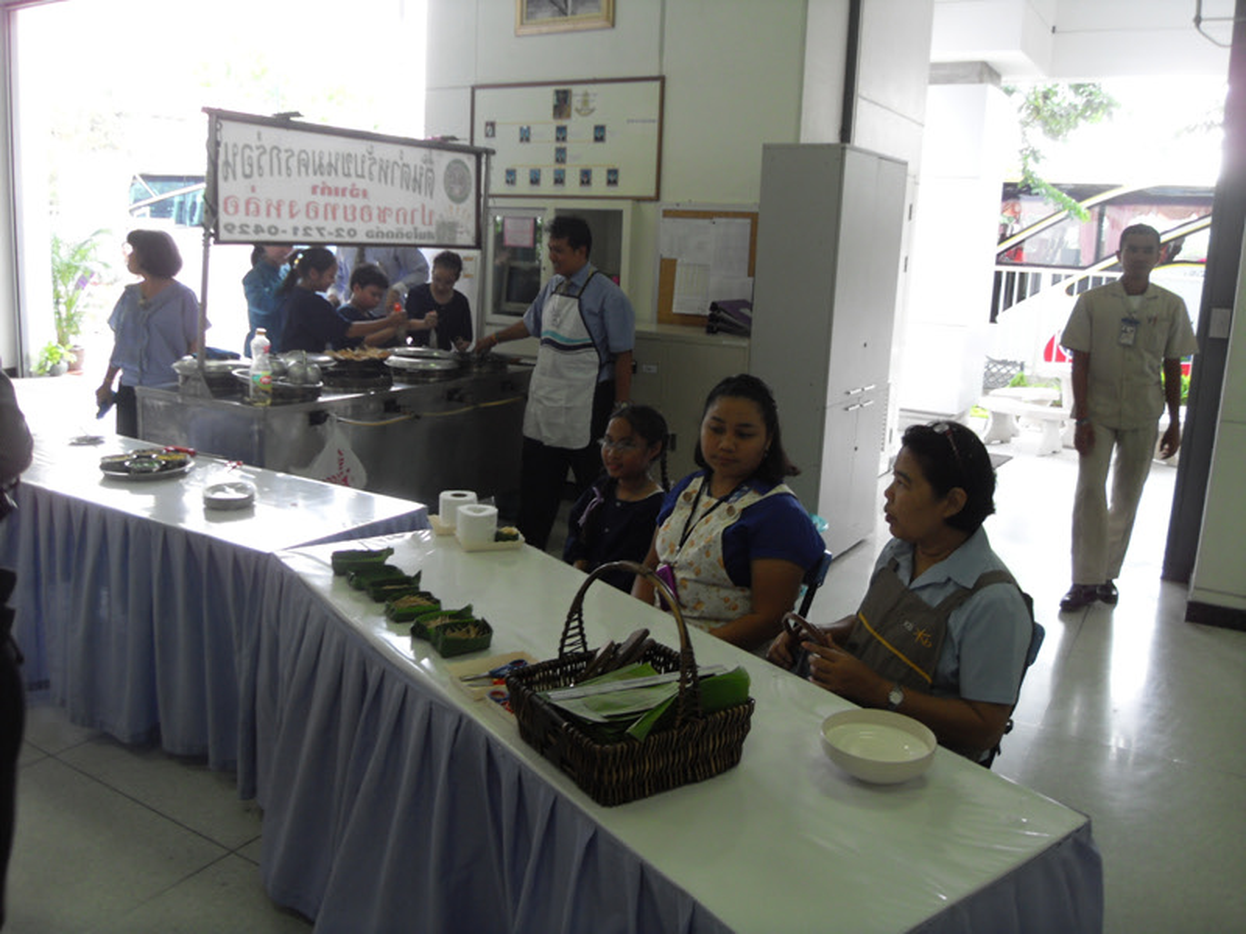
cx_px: 623
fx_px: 1008
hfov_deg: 63.4
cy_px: 467
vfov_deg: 49.7
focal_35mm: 28
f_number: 2.8
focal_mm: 6
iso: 100
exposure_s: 1/45
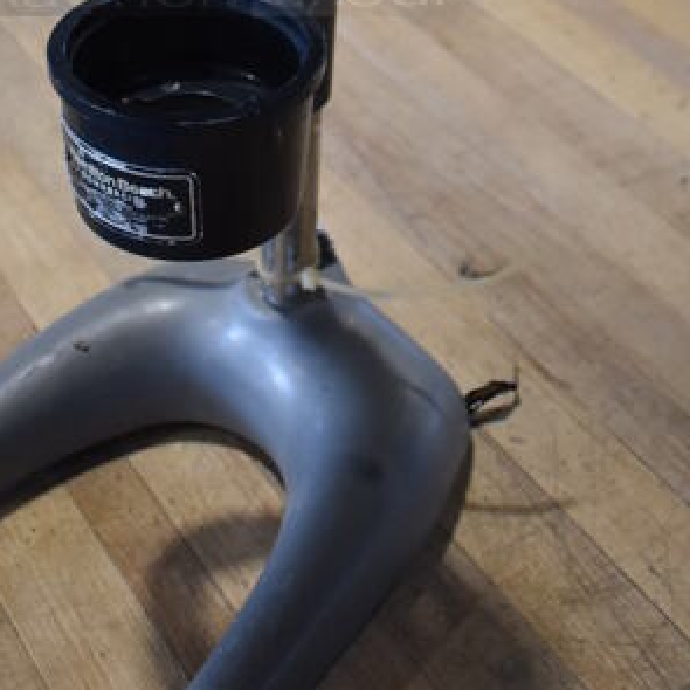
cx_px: 225
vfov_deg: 22.6
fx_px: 1601
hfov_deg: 24.2
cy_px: -106
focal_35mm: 71
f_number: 3.5
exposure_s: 1/160
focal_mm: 18
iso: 800
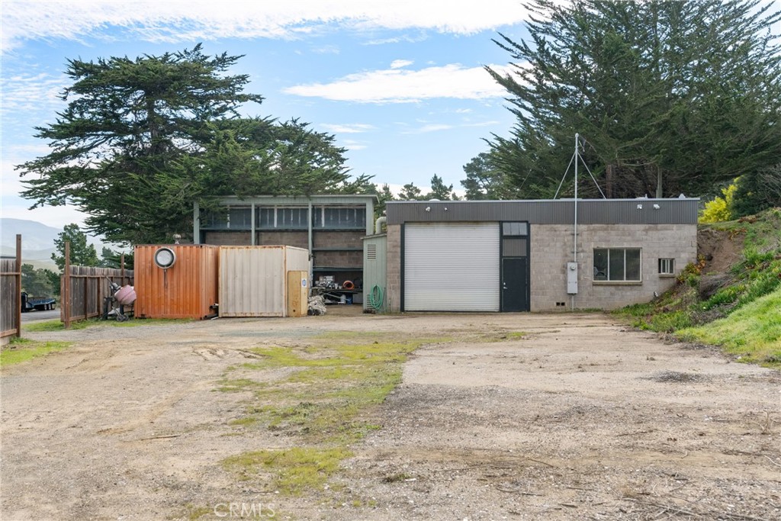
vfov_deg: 37.9
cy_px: 260
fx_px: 759
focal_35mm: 35
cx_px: 390
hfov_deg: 54.4
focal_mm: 35
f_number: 8
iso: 800
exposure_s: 1/1250
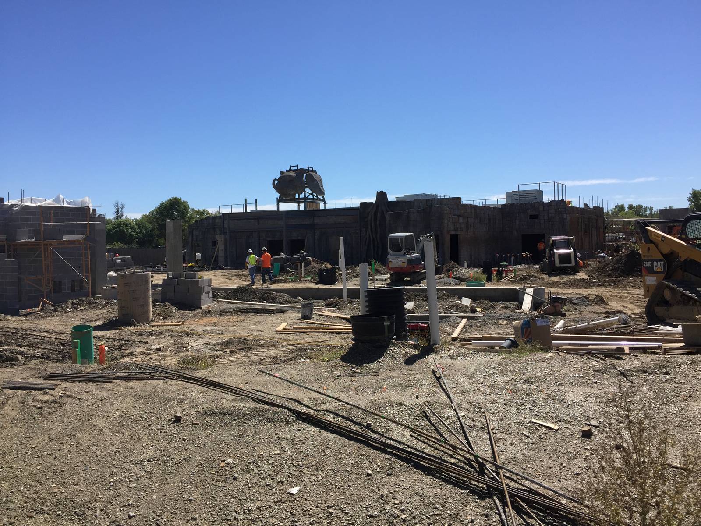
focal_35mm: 29
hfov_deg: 61.7
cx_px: 350
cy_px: 263
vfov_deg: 48.2
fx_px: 587
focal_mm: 4.15
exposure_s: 1/2326
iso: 32
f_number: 2.2
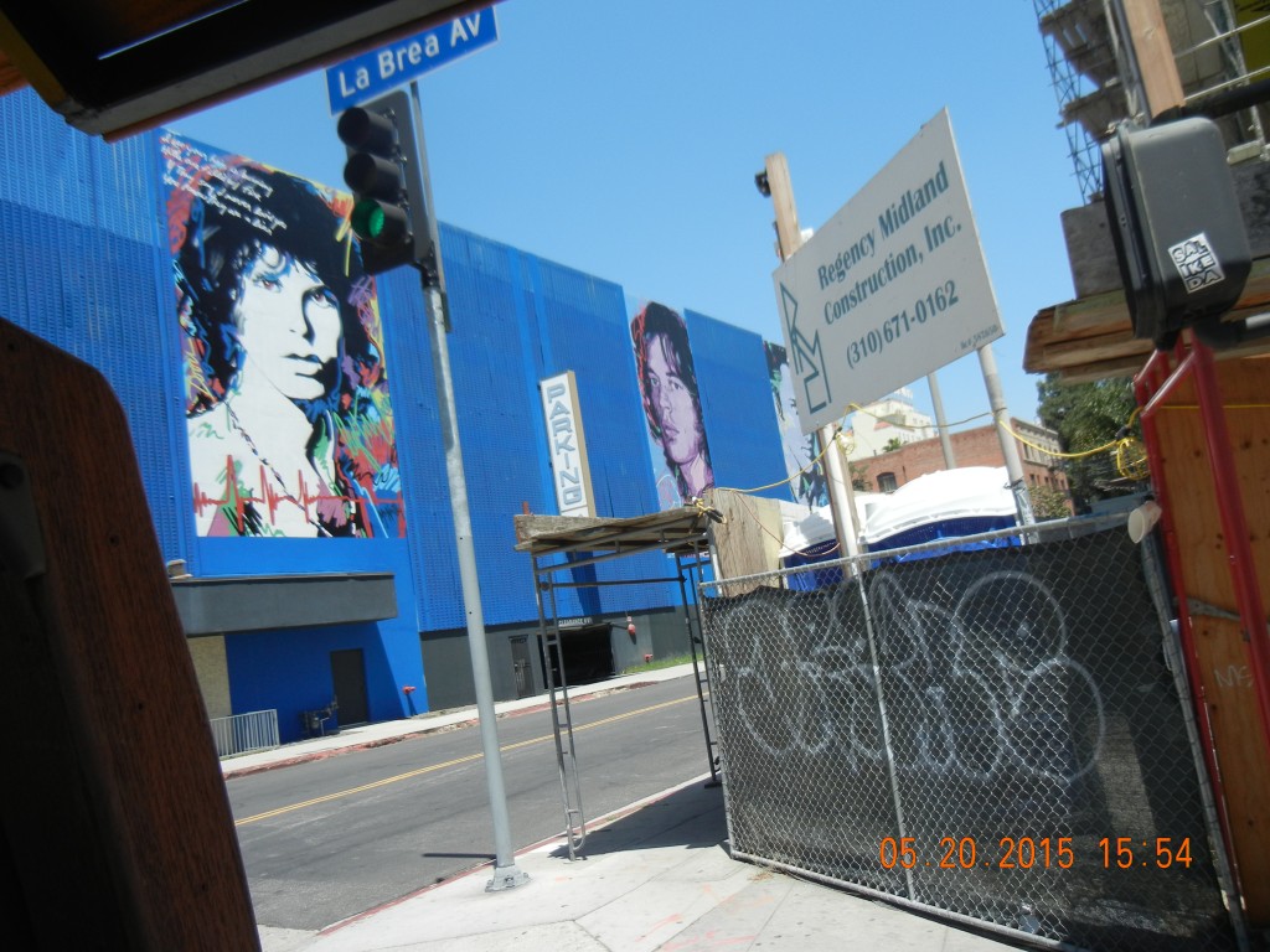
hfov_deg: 60.0
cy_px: 476
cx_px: 635
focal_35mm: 30
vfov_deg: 46.8
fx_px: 1101
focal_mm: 5.4
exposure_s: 1/296
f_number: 7
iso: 160
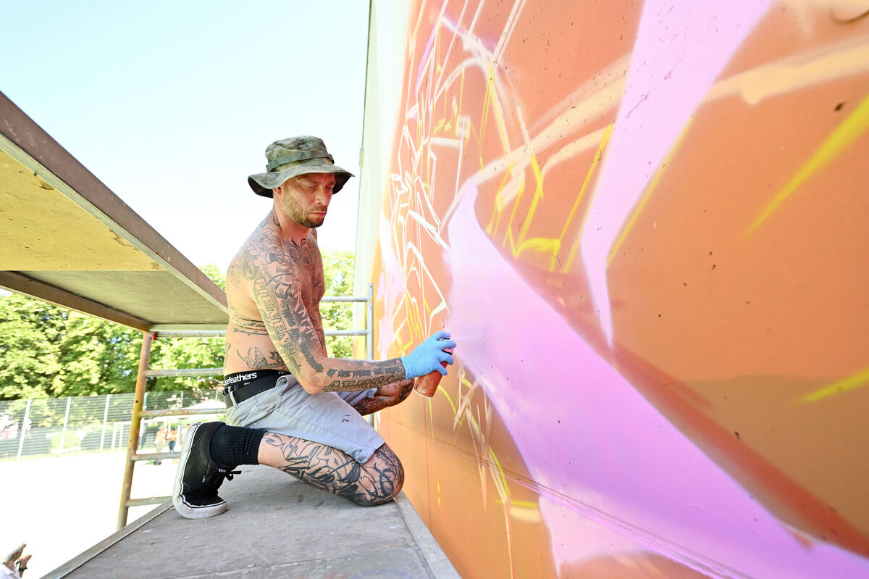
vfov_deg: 72.0
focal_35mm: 16
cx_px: 434
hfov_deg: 95.0
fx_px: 398
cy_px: 290
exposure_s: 1/1000
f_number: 3.5
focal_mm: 16.5
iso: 800
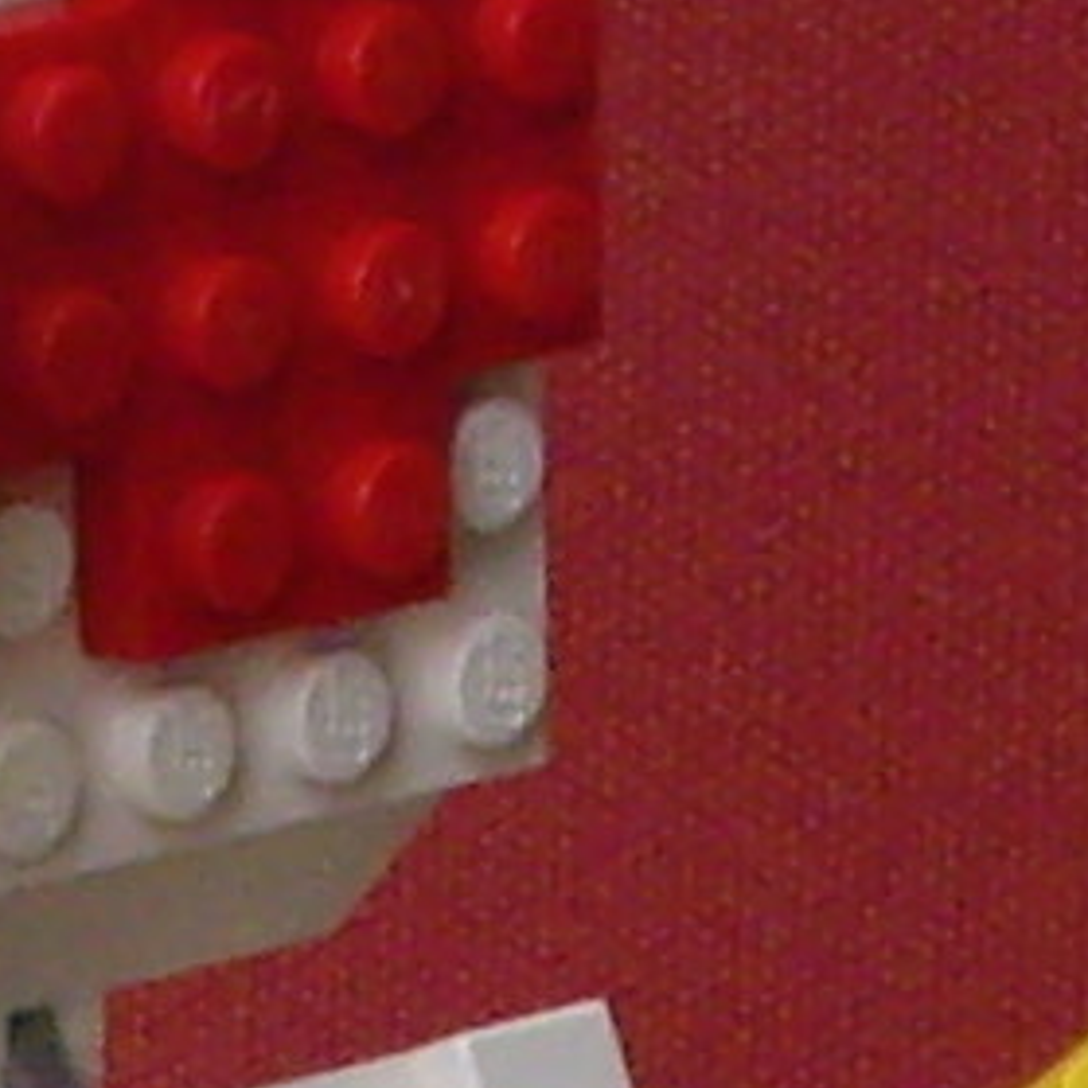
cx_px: 1041
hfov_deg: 2.1
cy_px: 2270
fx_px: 29799
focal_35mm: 838
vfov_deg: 2.1
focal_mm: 15.3
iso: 200
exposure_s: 1/4
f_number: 4.6
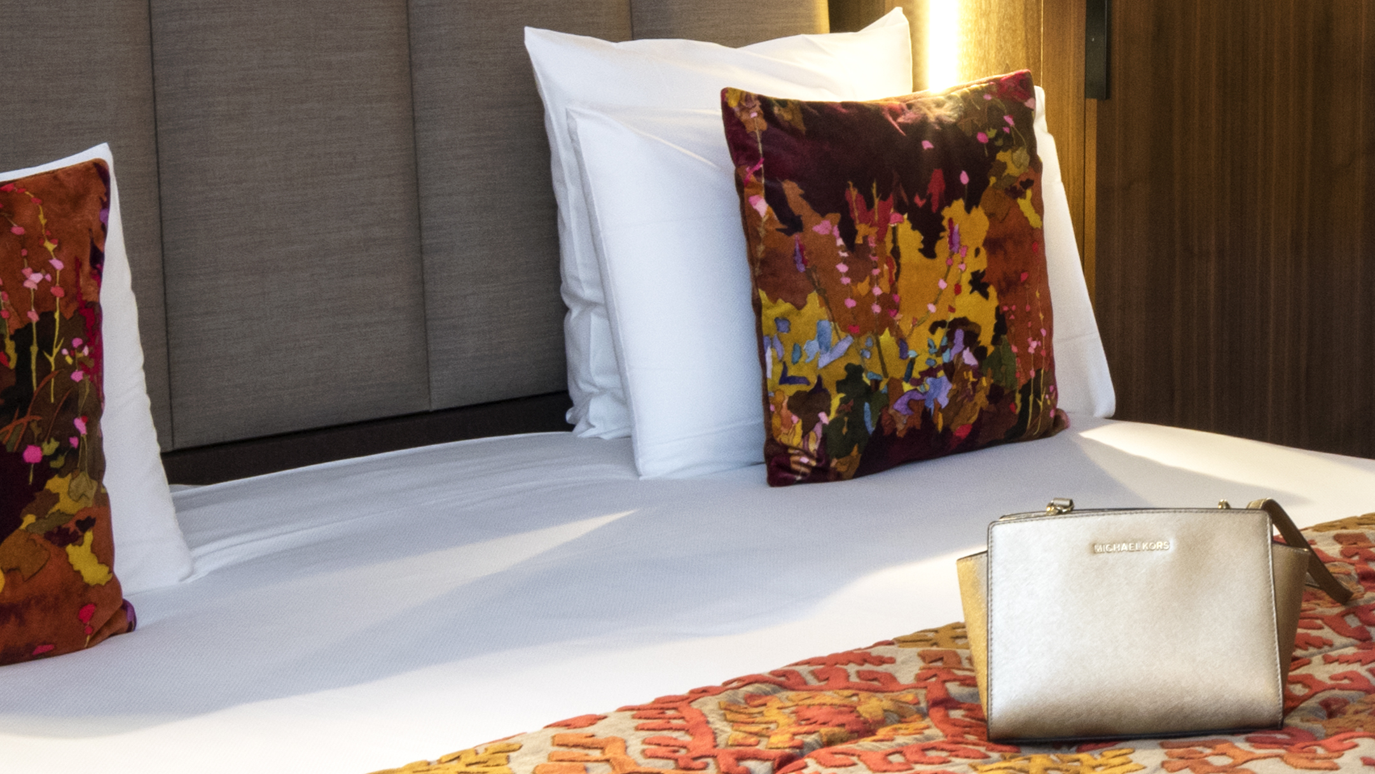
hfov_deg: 22.5
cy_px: 18
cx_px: 1594
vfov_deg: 13.6
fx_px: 3208
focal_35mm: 88
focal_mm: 22
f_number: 13
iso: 250
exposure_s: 1/1.67
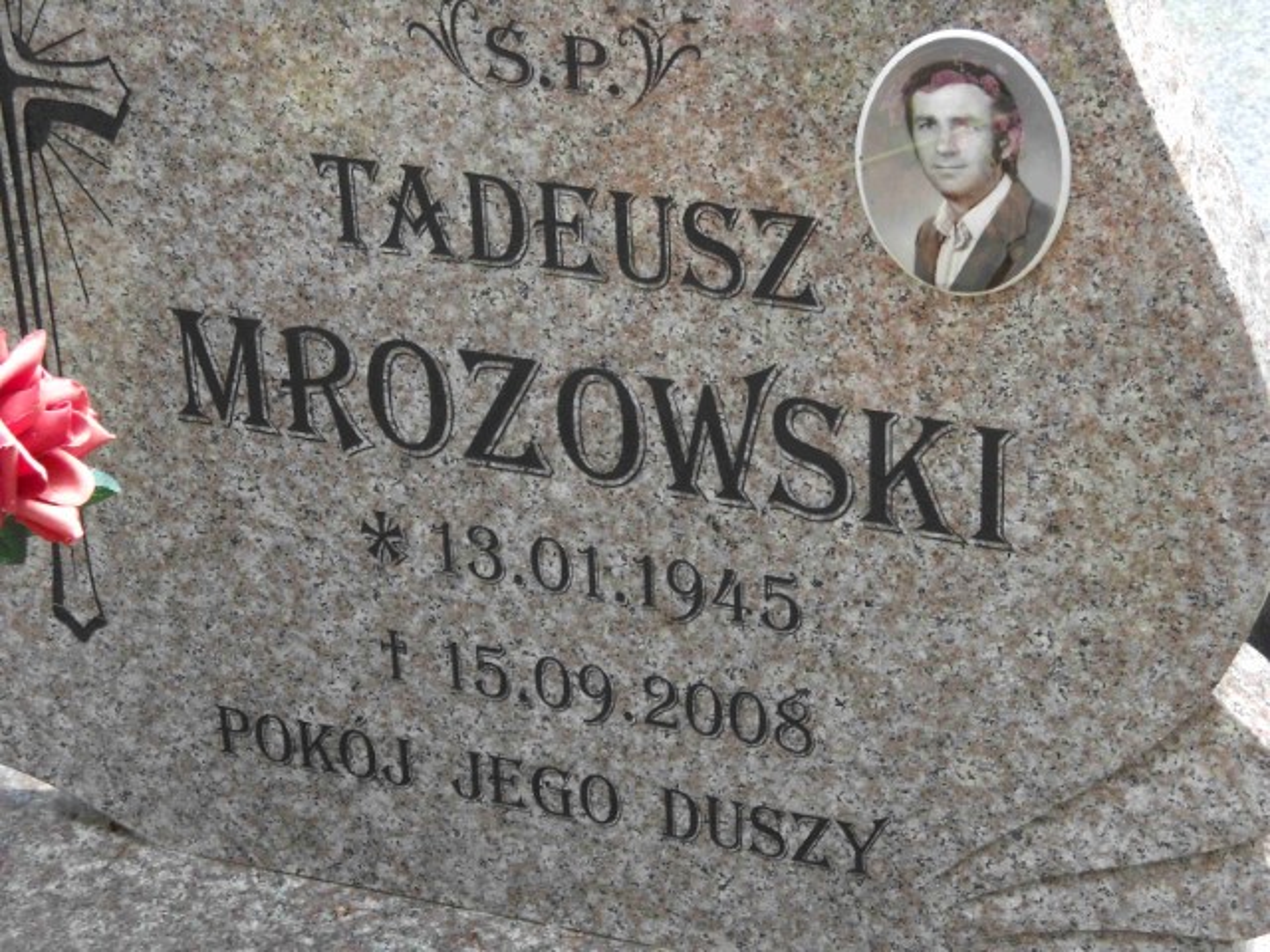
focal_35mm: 90
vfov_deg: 16.4
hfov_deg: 21.8
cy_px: 476
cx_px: 635
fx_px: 3302
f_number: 4.8
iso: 84
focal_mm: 14.9
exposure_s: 1/60
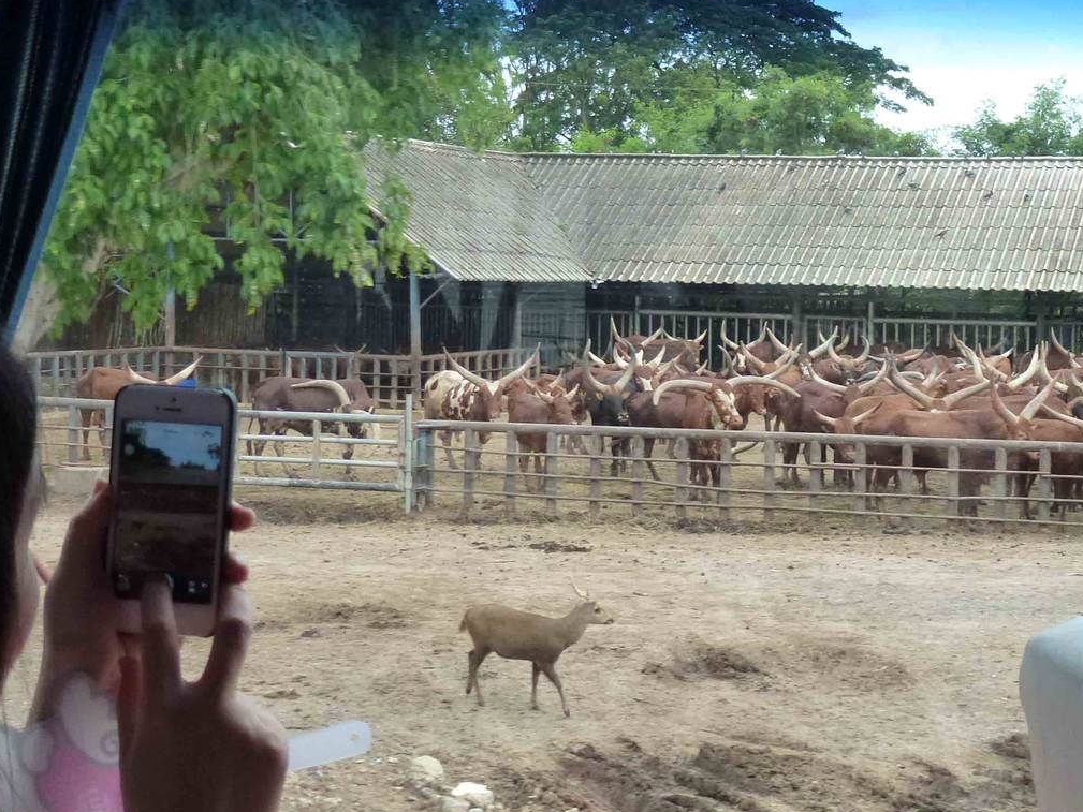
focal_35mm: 65
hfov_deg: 29.4
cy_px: 370
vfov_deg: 22.6
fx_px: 2034
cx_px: 810
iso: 320
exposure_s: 1/320
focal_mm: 7.4
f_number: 3.9
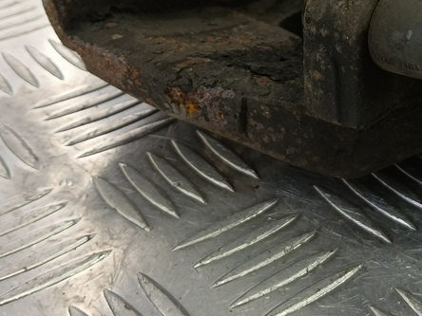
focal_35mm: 53
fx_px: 646
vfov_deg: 26.4
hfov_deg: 34.3
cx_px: 373
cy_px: 16
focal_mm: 4.11
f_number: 1.6
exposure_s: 1/50
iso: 101
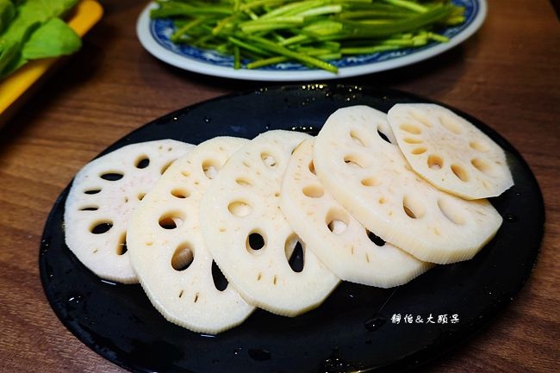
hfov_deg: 73.8
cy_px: 186
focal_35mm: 24
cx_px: 280
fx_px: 373
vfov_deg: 53.1
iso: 125
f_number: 2.8
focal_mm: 9
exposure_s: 1/50
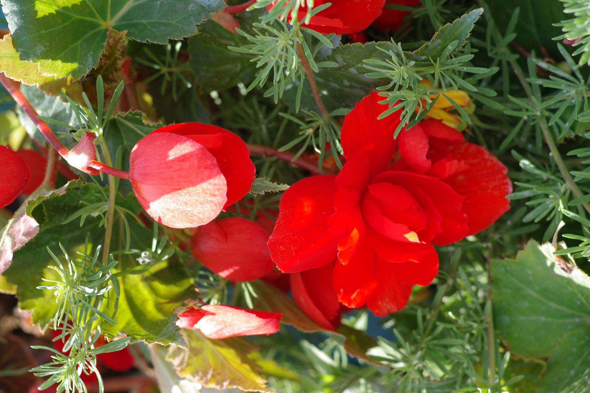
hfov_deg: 19.3
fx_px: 1737
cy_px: 198
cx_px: 296
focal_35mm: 106
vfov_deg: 12.9
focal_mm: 70
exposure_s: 1/250
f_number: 5
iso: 200
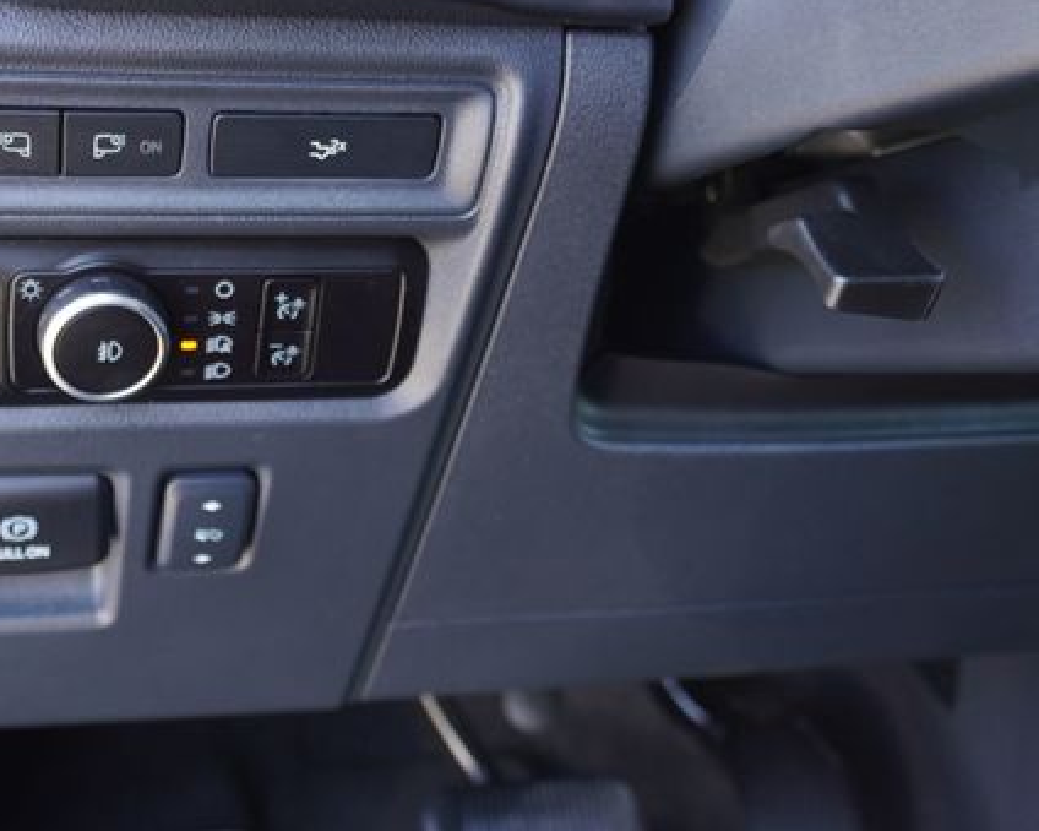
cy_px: 338
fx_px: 1375
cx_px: 274
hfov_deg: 40.4
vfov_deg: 33.5
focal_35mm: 45
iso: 400
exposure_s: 1/60
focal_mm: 21
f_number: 4
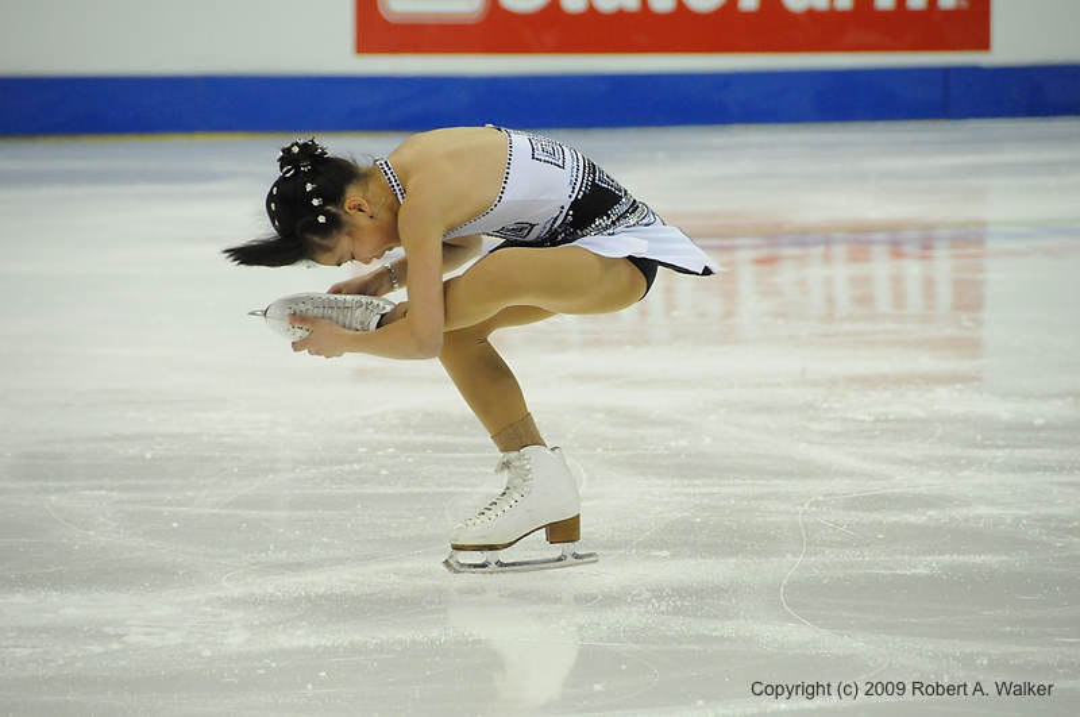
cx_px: 540
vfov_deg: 4.6
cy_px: 358
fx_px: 8987
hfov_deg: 6.9
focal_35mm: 300
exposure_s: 1/640
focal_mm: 200
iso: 3200
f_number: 5.6
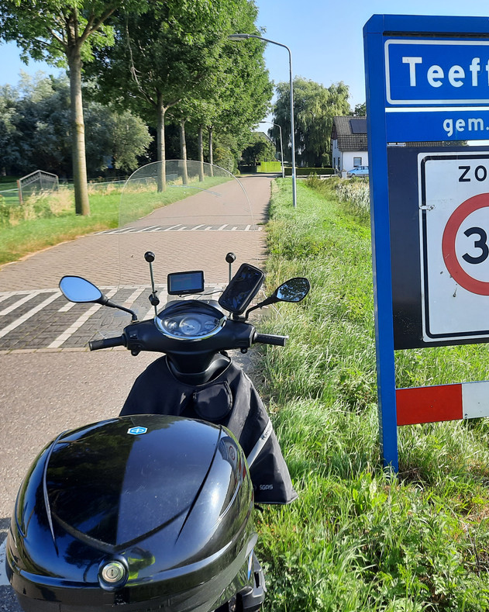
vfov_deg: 54.2
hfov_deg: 43.6
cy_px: 303
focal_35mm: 33
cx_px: 345
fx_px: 597
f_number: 2
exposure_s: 1/456
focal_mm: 4.6
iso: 32
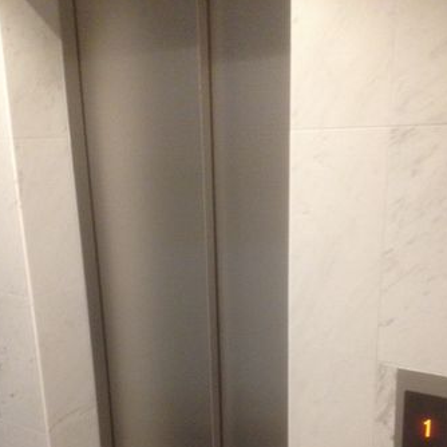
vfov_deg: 33.1
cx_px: 209
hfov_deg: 34.0
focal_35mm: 50
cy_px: 357
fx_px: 730
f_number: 2.4
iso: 320
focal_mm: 4.28
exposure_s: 1/20
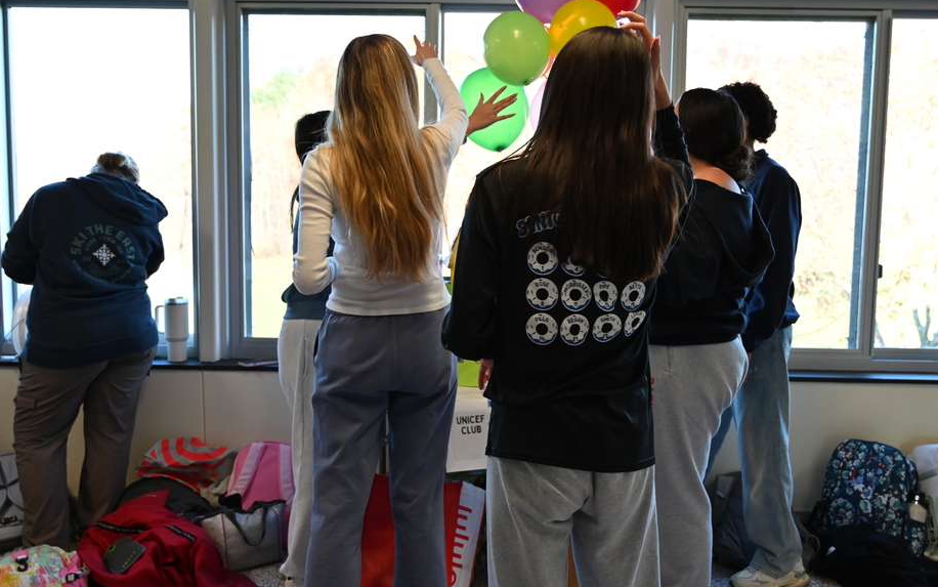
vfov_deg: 38.3
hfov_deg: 58.0
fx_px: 844
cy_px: 288
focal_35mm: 33
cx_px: 509
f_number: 4
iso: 1400
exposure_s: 1/125
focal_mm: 29
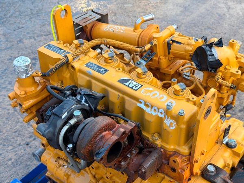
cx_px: 122
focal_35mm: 48
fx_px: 338
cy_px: 92
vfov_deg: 30.3
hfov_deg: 39.7
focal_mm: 6.76
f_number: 1.78
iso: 64
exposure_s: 1/286
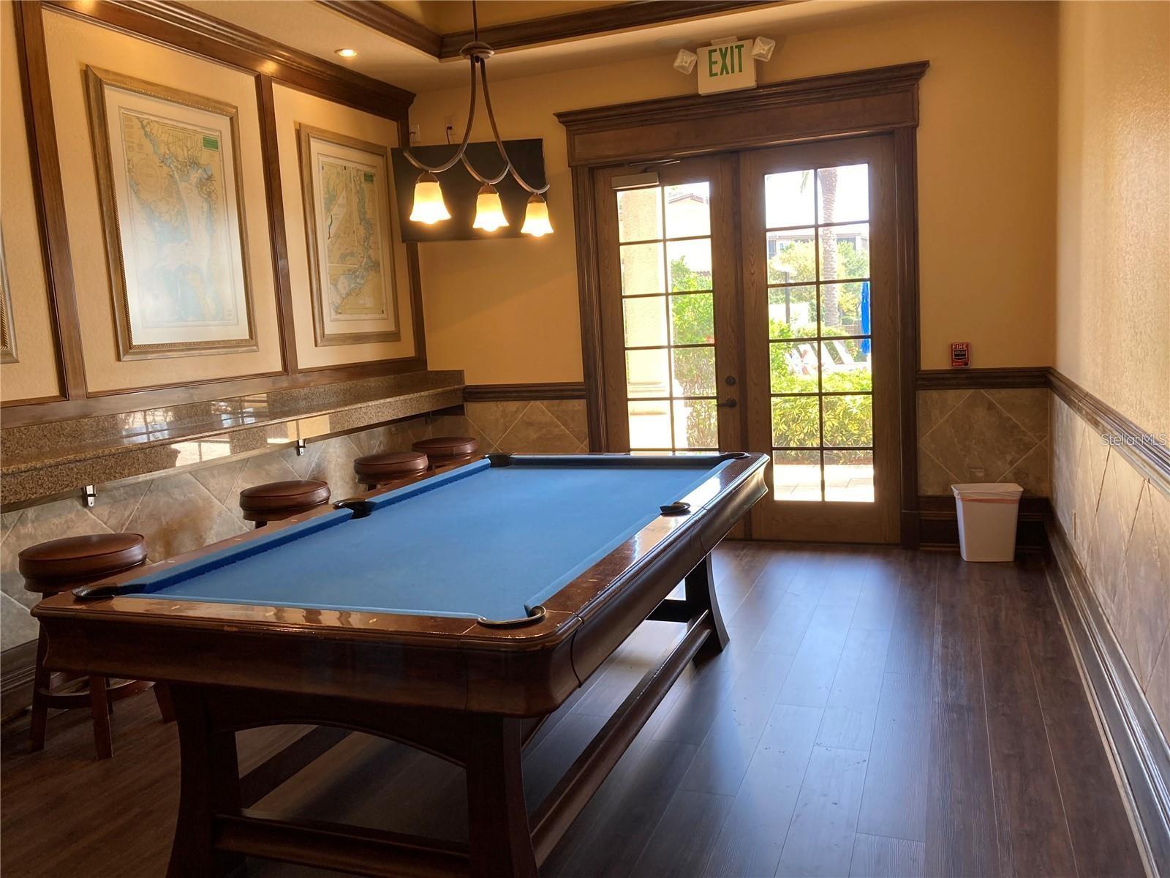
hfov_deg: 63.4
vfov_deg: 49.7
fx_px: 946
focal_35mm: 28
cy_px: 439
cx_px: 585
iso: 50
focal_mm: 3.99
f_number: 1.8
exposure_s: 1/60
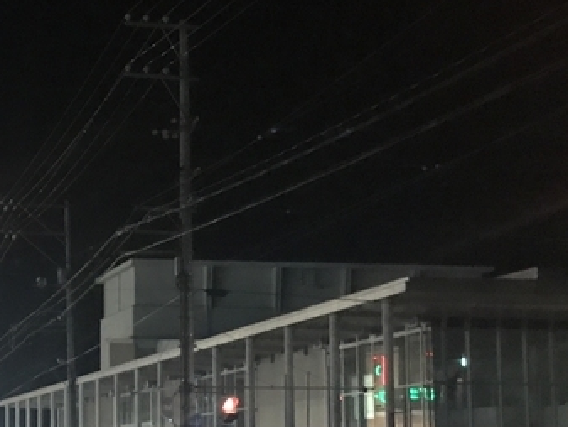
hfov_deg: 20.4
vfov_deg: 17.2
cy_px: 341
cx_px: -226
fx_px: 1395
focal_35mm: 85
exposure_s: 1/4
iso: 80
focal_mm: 3.99
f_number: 1.8
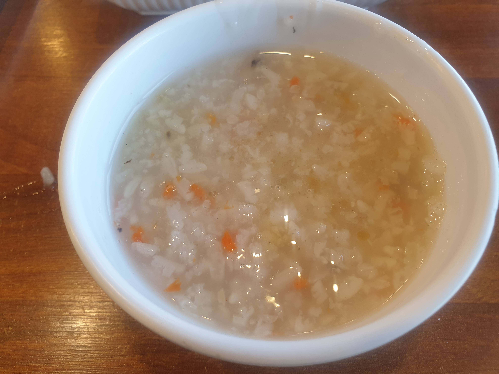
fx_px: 375
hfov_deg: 67.3
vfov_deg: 53.1
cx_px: 250
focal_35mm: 26
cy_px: 187
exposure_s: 1/60
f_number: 2.4
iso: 100
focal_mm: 4.3
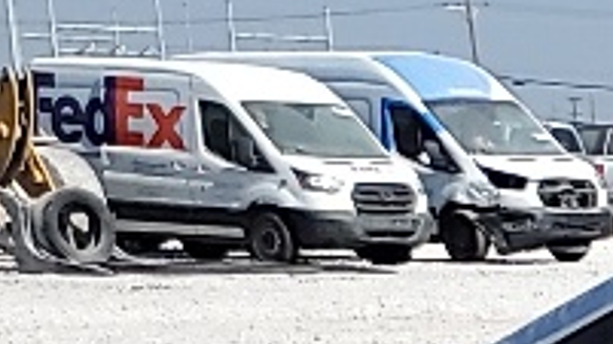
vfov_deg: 5.0
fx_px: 3657
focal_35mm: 225
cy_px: 1139
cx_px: 1915
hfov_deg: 8.0
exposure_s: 1/5000
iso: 50
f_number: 1.5
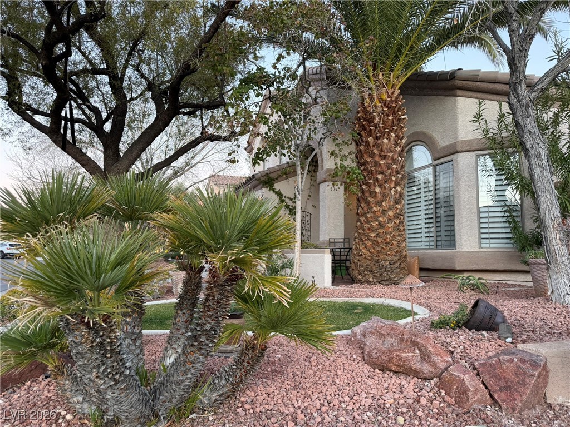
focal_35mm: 24
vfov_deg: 56.8
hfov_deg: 71.6
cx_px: 285
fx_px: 395
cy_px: 214
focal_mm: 6.76
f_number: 1.78
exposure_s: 1/73
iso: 200
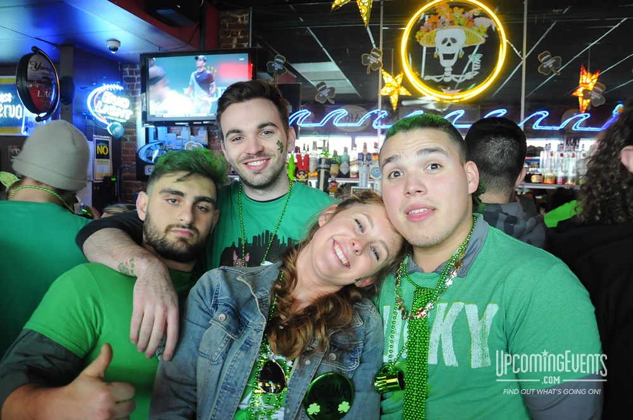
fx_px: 474
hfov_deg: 67.4
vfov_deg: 47.8
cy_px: 210
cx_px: 316
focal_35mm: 27
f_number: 3.5
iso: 800
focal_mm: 18
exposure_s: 1/15
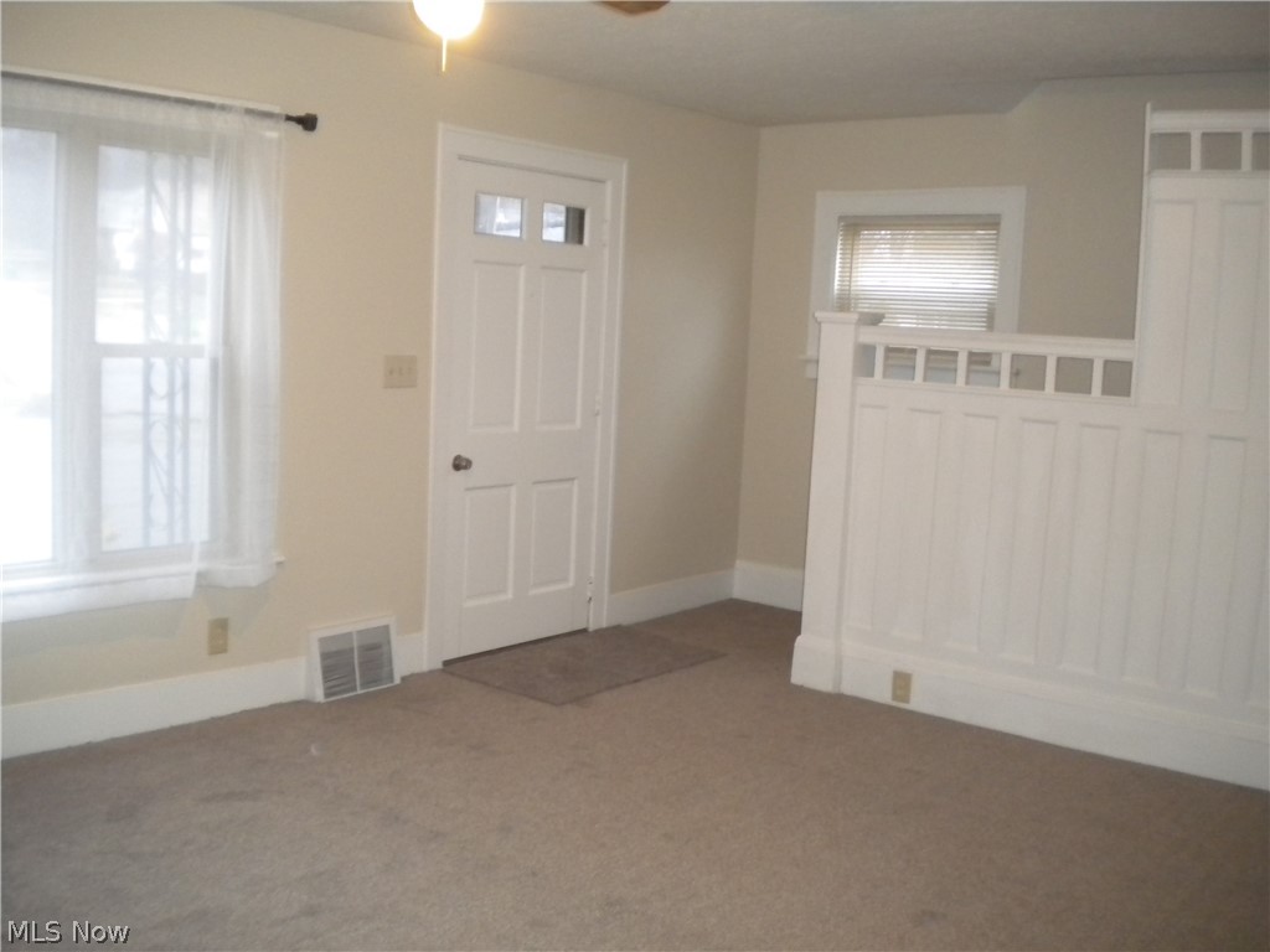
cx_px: 635
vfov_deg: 40.7
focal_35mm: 35
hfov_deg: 52.6
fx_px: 1284
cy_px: 476
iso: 400
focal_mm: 6.3
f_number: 3.1
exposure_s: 1/30
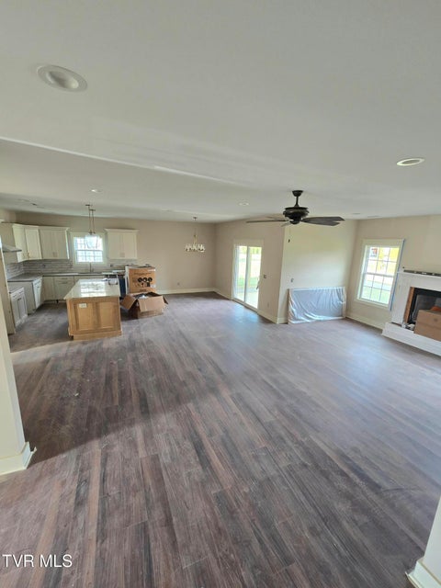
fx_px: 221
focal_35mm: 13
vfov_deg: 106.2
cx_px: 220
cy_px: 294
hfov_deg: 89.9
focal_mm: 2.2
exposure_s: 1/60.2
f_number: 2.2
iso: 160
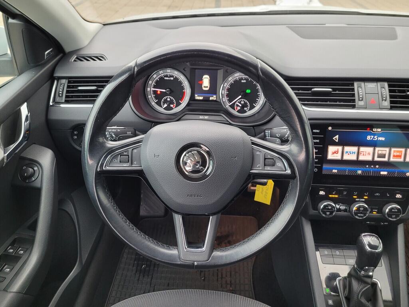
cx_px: 204
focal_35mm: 26
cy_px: 154
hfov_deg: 67.3
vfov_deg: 53.1
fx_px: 307
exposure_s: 1/50
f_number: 1.8
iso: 160
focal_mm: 5.4
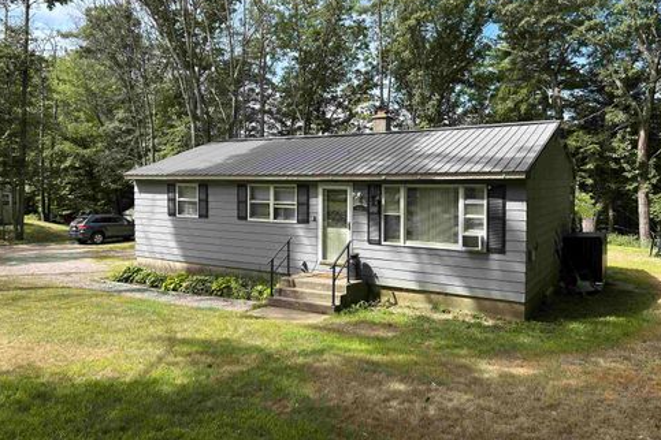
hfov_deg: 65.5
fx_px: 514
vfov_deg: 46.3
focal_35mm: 28
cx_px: 334
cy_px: 195
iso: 50
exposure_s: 1/1597
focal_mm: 5.7
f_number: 1.5
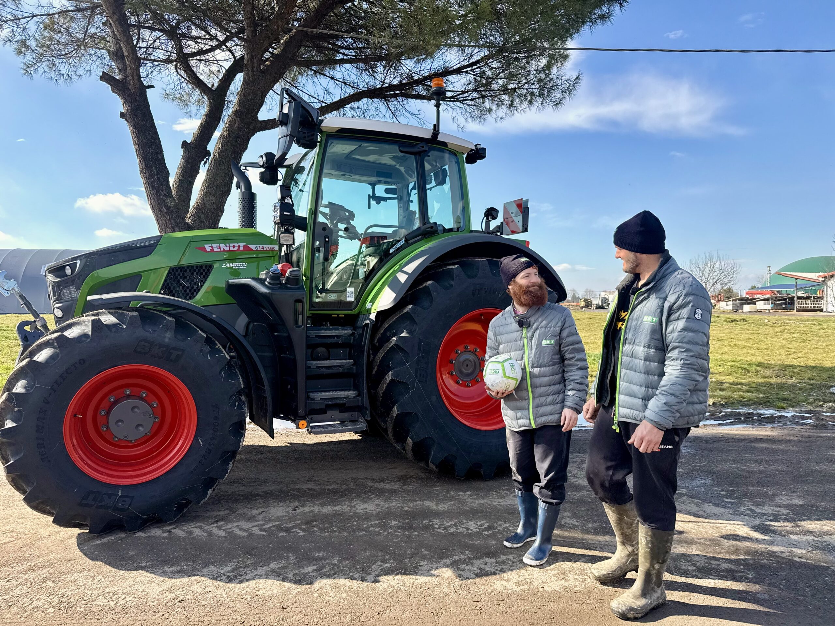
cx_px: 418
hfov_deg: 71.6
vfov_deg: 56.8
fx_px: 579
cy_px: 313
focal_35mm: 24
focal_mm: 6.76
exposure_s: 1/2611
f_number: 1.78
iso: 80
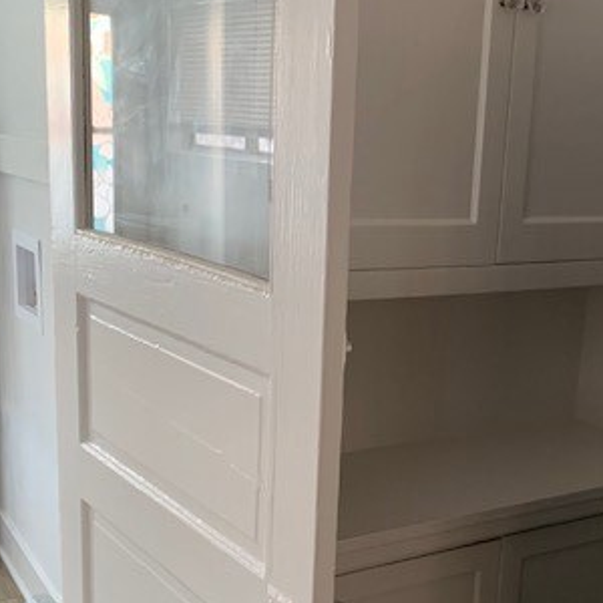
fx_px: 966
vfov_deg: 34.5
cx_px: 386
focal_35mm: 49
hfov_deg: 34.5
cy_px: 368
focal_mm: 4.25
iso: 320
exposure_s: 1/60
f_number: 1.8
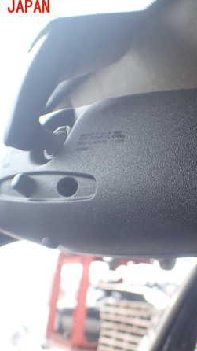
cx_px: 143
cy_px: 175
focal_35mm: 44
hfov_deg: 26.8
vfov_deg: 46.4
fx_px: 408
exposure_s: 1/125
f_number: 2.3
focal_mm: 5.4
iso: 100
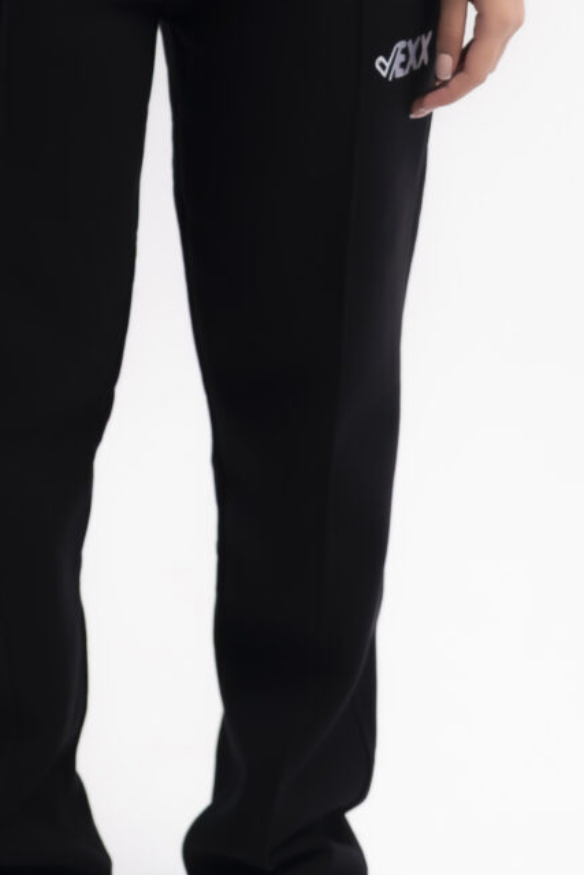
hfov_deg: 9.8
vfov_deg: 13.8
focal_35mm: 140
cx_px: 169
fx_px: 3405
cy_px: -413
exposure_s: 1/250
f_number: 2.8
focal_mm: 35
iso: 100
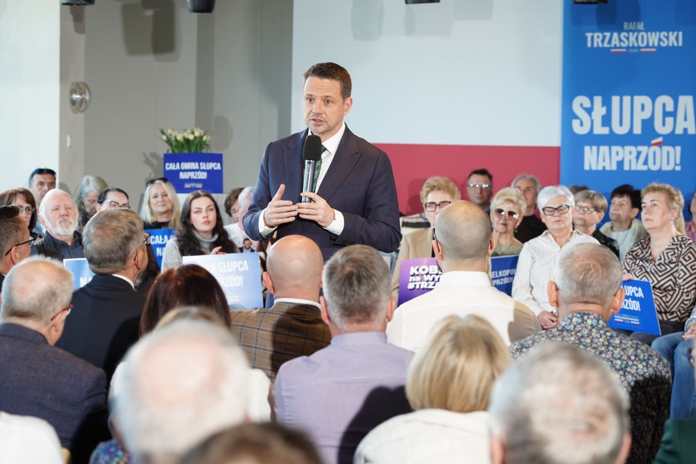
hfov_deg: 19.5
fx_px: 2030
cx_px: 348
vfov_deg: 13.0
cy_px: 232
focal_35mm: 105
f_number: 5.6
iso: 1250
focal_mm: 105
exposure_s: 1/100
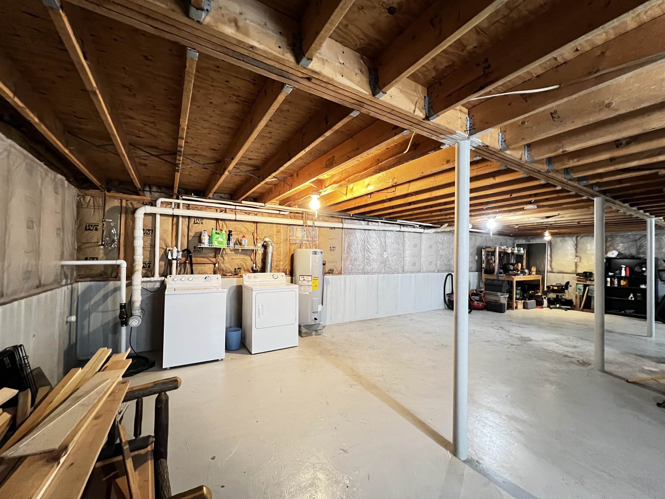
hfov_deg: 106.2
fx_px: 250
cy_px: 250
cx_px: 332
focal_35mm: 13
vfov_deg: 89.9
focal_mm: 1.57
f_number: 1.8
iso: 1000
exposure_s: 1/30
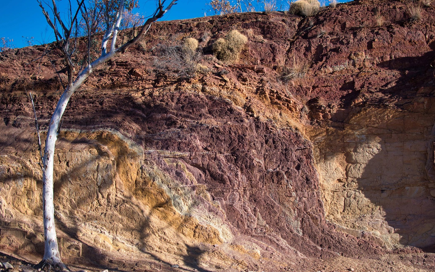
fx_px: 640
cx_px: 217
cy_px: 144
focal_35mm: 54
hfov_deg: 37.5
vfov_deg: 24.0
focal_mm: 35
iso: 160
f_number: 2.2
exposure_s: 1/3200
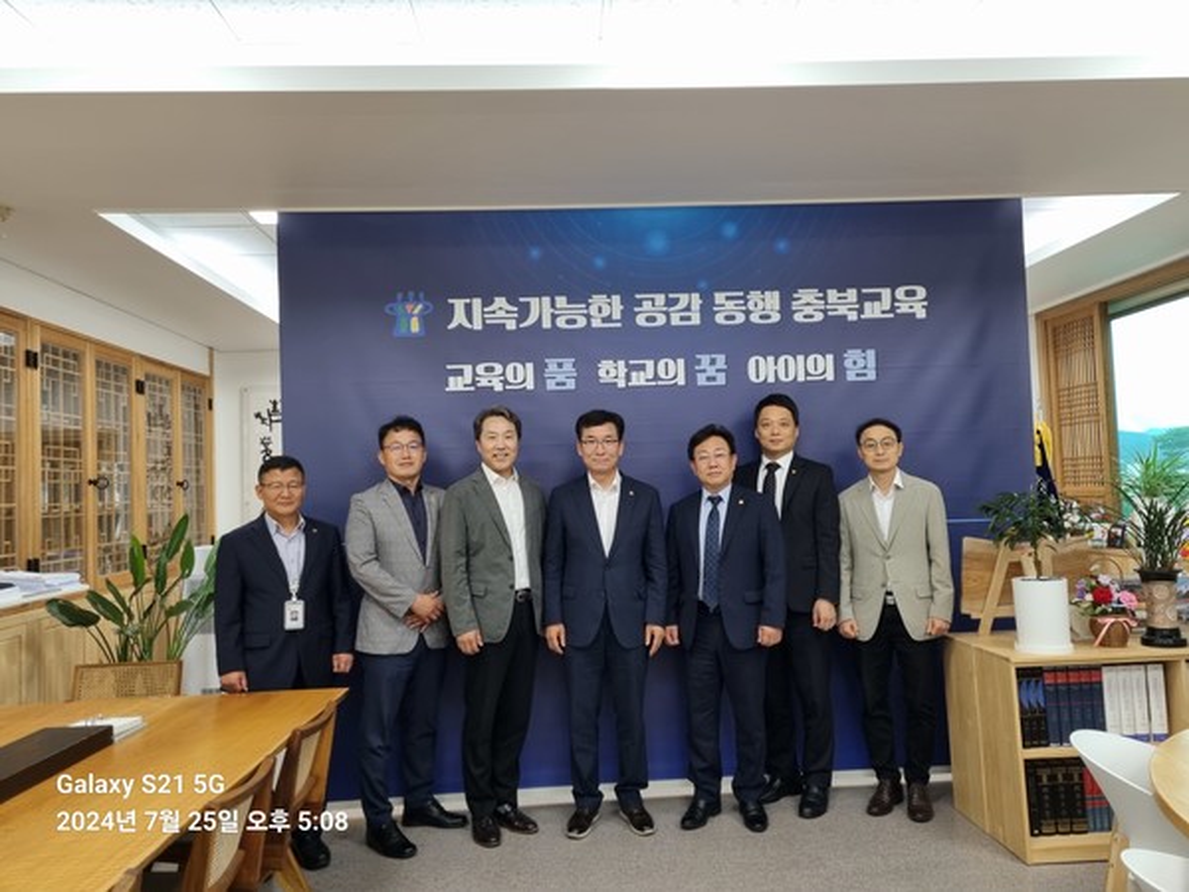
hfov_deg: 67.3
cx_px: 594
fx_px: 893
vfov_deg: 53.1
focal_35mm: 26
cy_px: 446
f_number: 1.8
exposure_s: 1/120
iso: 125
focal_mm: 5.4
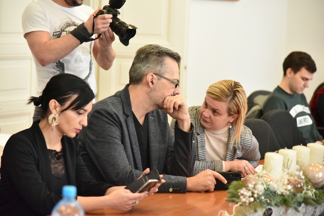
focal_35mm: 120
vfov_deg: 11.4
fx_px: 1080
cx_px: 162
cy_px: 108
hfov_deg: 17.1
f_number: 4
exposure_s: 1/400
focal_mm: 120
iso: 10000
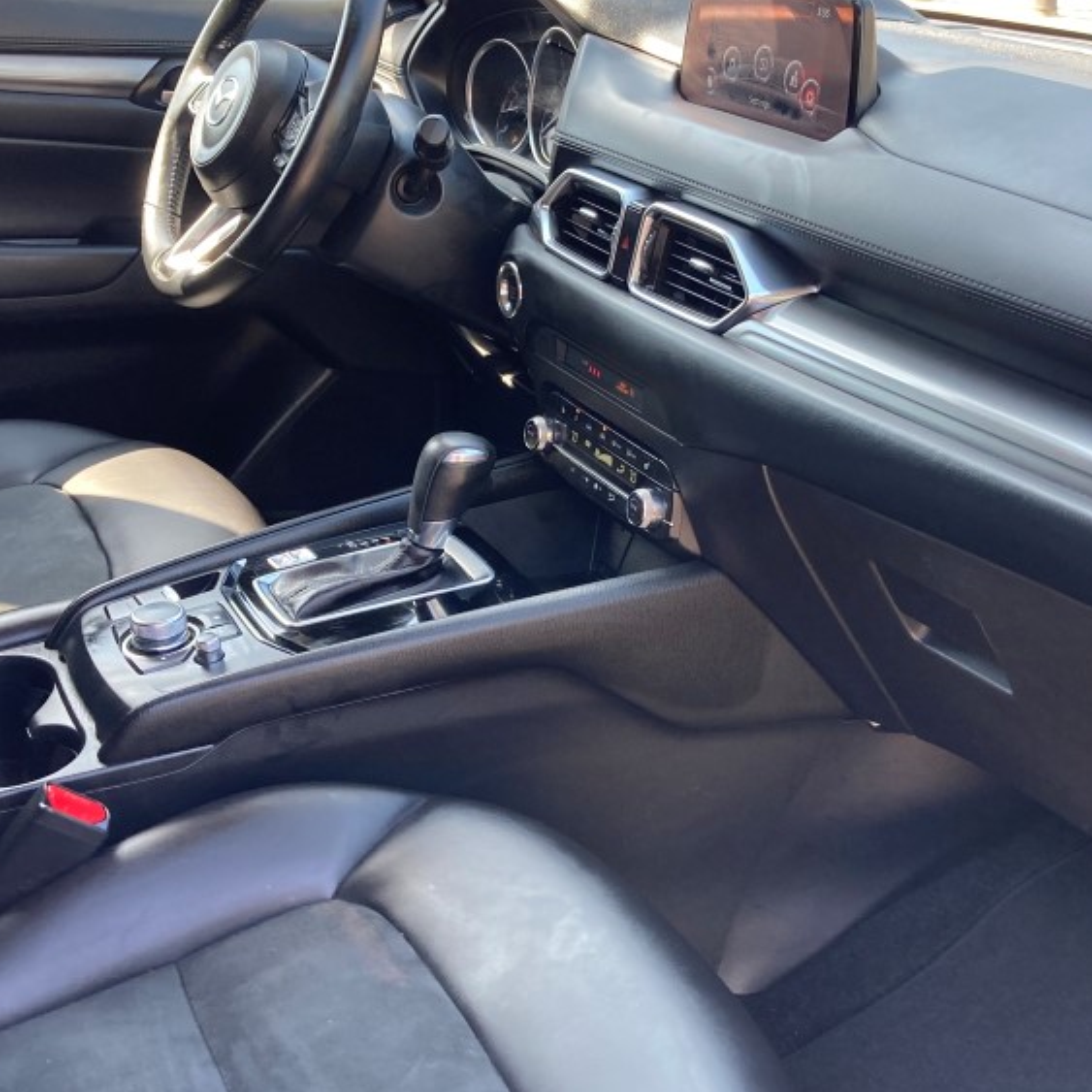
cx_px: 590
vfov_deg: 37.6
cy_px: 557
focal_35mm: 45
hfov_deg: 37.5
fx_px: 1606
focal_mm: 3.99
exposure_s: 1/121
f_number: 1.8
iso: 64
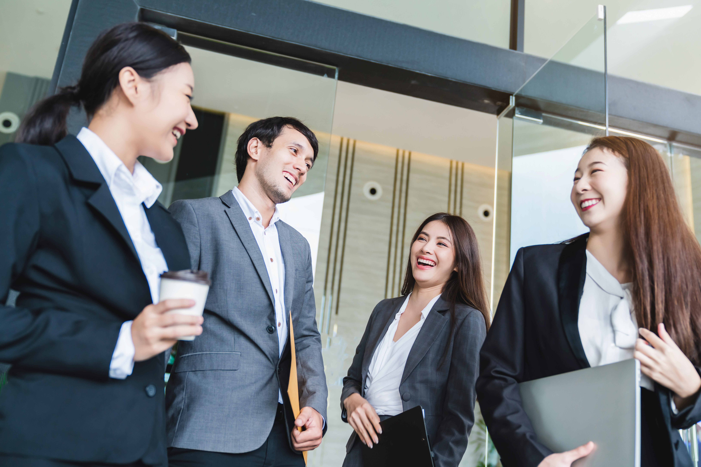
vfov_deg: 38.9
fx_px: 662
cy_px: 234
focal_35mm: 34
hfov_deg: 55.8
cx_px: 350
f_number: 2.8
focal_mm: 34
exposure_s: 1/200
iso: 500
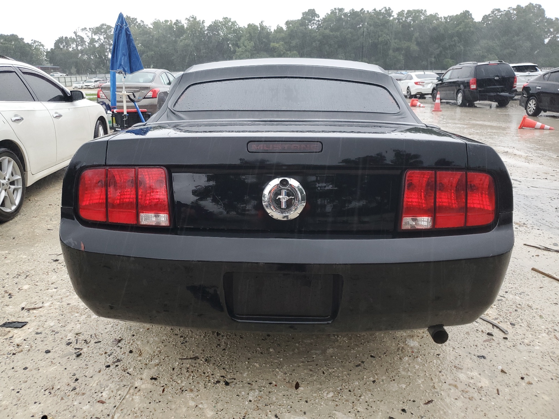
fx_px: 420
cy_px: 210
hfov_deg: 67.3
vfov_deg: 53.1
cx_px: 280
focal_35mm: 26
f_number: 1.5
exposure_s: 1/120
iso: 99
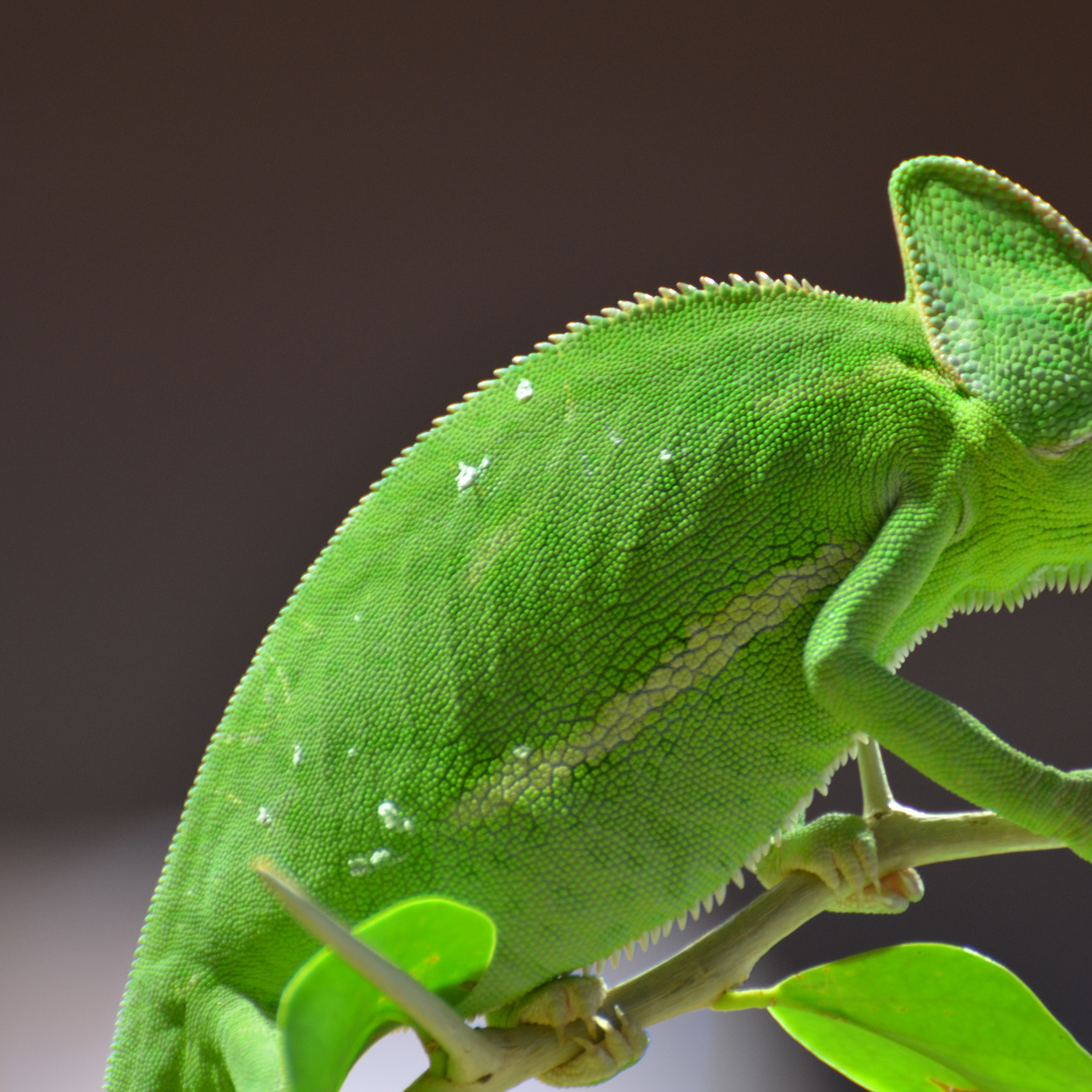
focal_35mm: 578
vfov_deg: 3.0
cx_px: 750
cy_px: 545
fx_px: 20629
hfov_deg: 3.0
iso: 400
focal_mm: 300
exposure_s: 1/25
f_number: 5.6
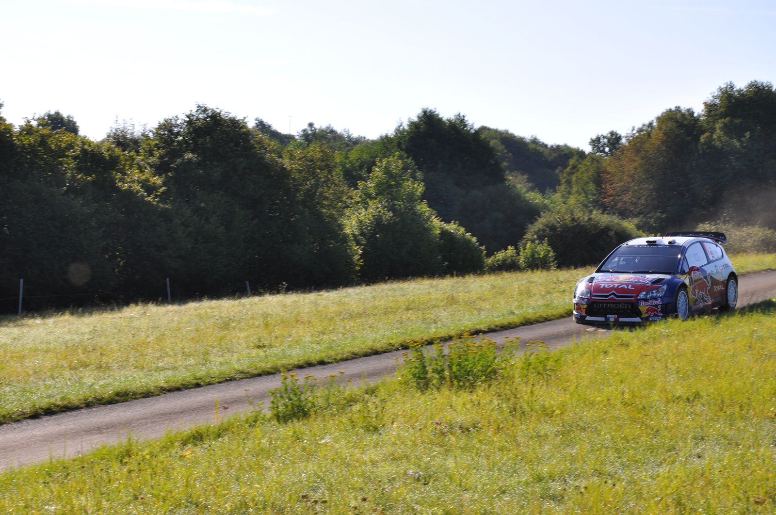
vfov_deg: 17.4
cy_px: 258
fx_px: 1679
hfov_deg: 26.0
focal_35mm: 78
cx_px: 388
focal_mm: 52
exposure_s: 1/400
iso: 200
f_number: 10
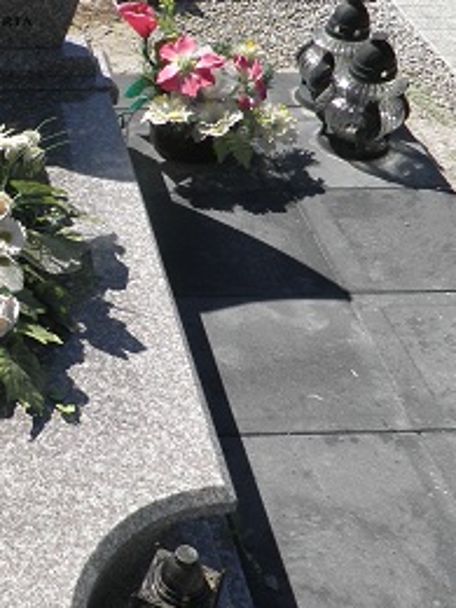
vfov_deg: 32.7
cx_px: -61
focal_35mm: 59
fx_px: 1036
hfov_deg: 23.1
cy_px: 283
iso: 64
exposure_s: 1/160
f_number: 8.3
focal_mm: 4.3
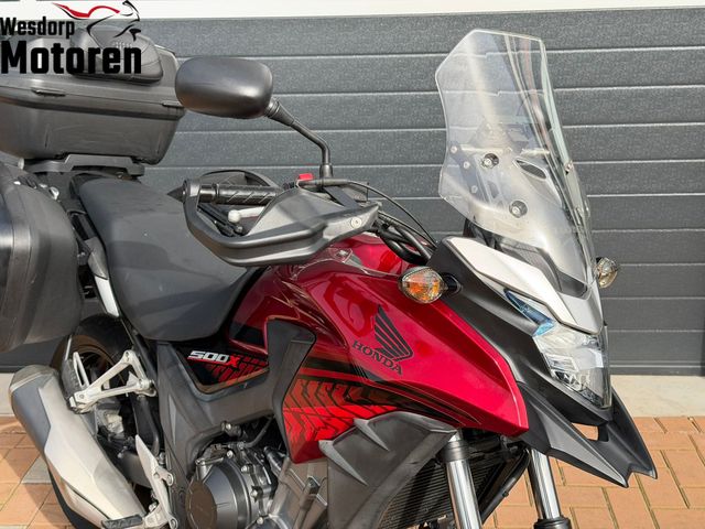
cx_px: 352
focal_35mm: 48
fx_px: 978
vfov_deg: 30.3
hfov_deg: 39.7
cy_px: 264
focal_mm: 6.76
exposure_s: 1/1715
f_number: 1.78
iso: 100
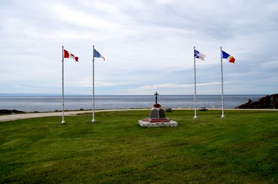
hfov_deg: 62.0
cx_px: 139
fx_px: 231
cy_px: 92
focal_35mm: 30
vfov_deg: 43.4
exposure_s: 1/125
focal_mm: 20
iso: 200
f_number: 5.6
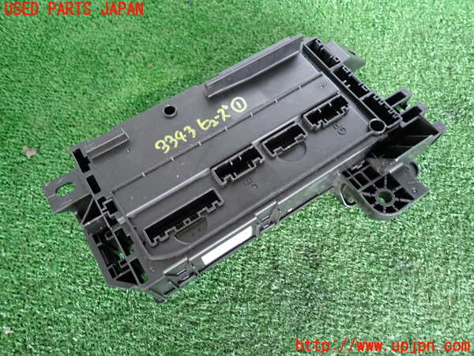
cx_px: 237
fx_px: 342
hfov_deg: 69.4
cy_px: 178
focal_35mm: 25
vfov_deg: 54.9
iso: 250
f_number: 2
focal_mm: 4.5
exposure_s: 1/30
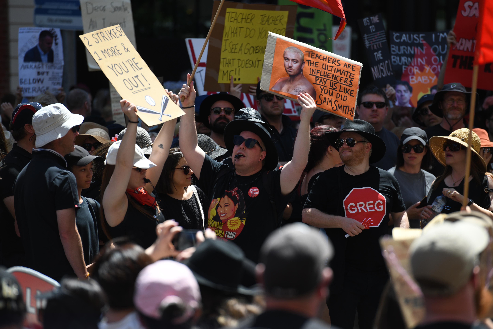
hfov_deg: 10.3
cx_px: 246
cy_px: 164
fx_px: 2739
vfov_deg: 6.9
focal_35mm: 200
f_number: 4.5
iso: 320
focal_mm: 200
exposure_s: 1/2000
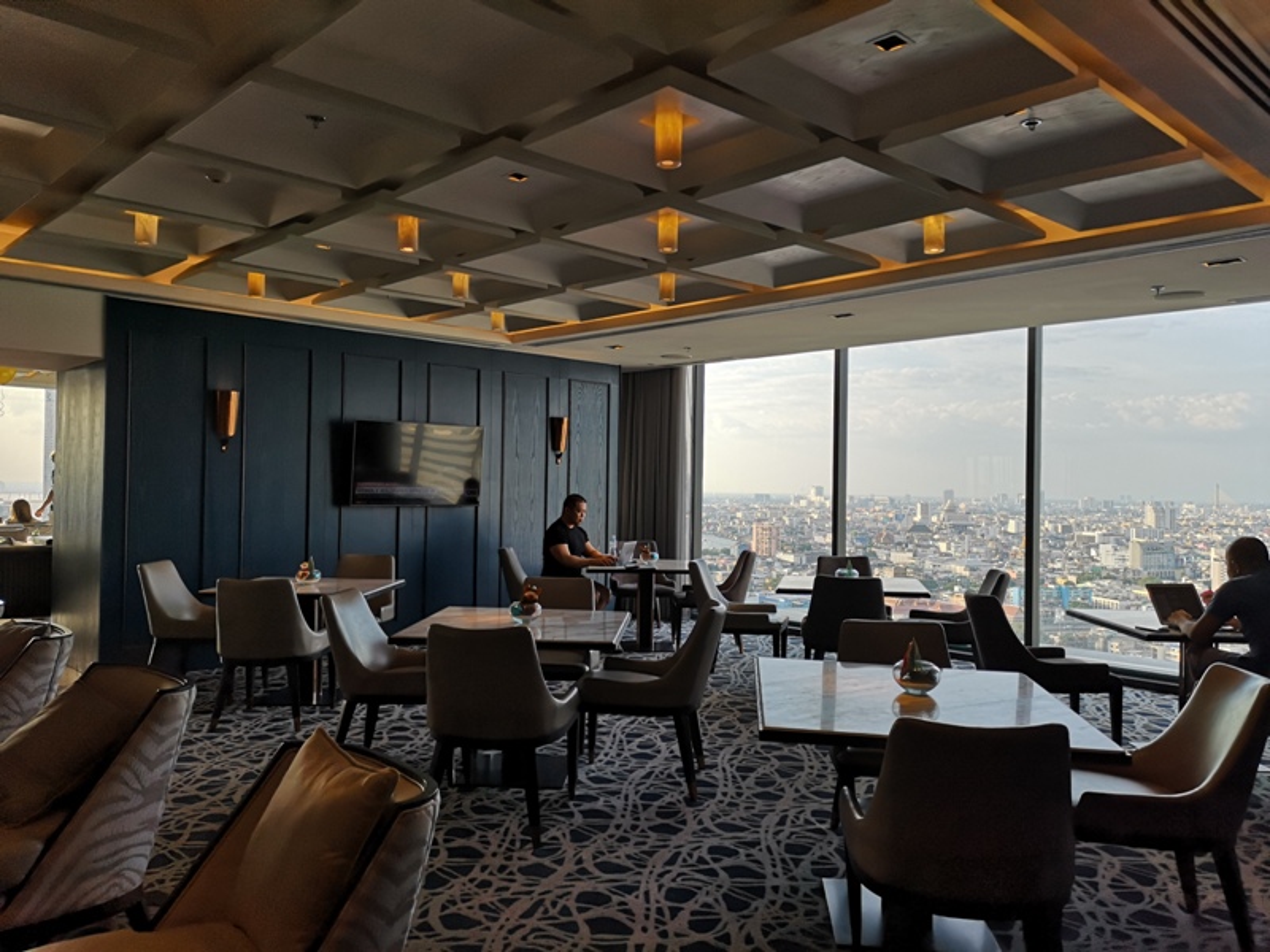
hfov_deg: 65.3
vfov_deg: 51.4
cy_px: 476
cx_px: 635
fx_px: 991
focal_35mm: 27
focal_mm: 3.95
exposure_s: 1/541
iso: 50
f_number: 1.8
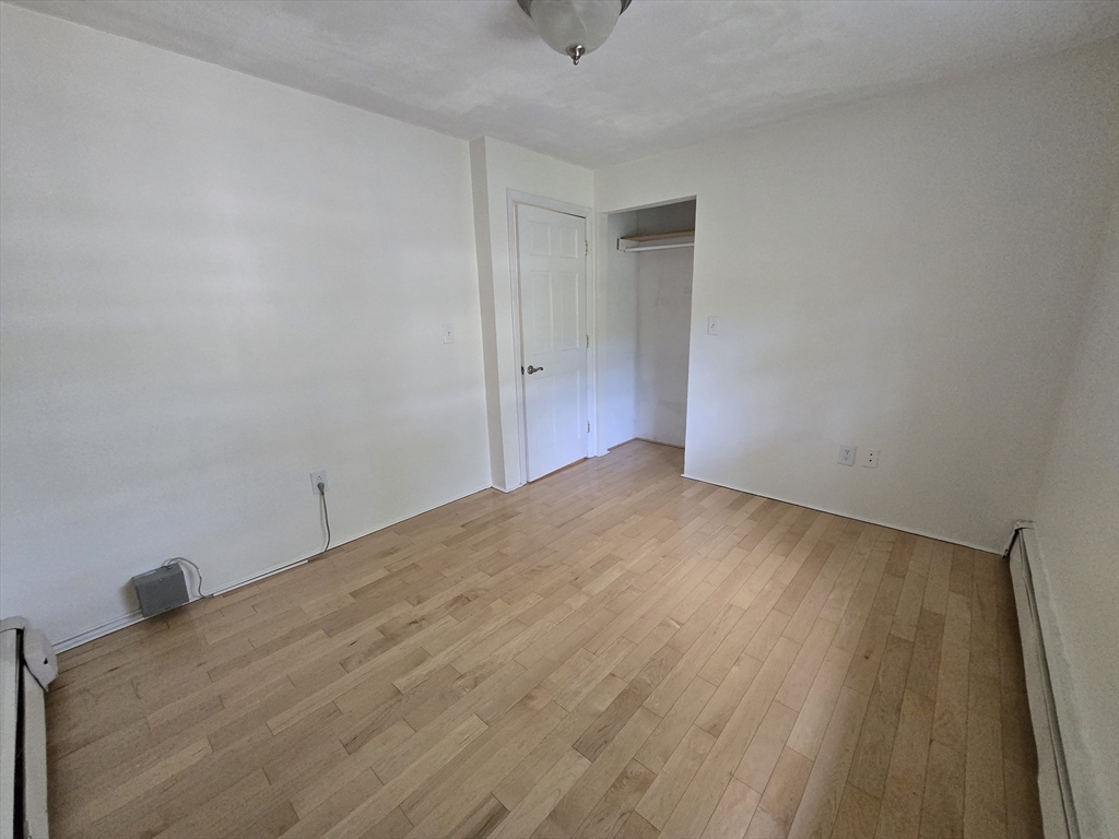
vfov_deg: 89.9
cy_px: 420
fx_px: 420
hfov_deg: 106.2
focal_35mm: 13
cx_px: 560
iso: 640
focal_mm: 2.2
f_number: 2.2
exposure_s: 1/60
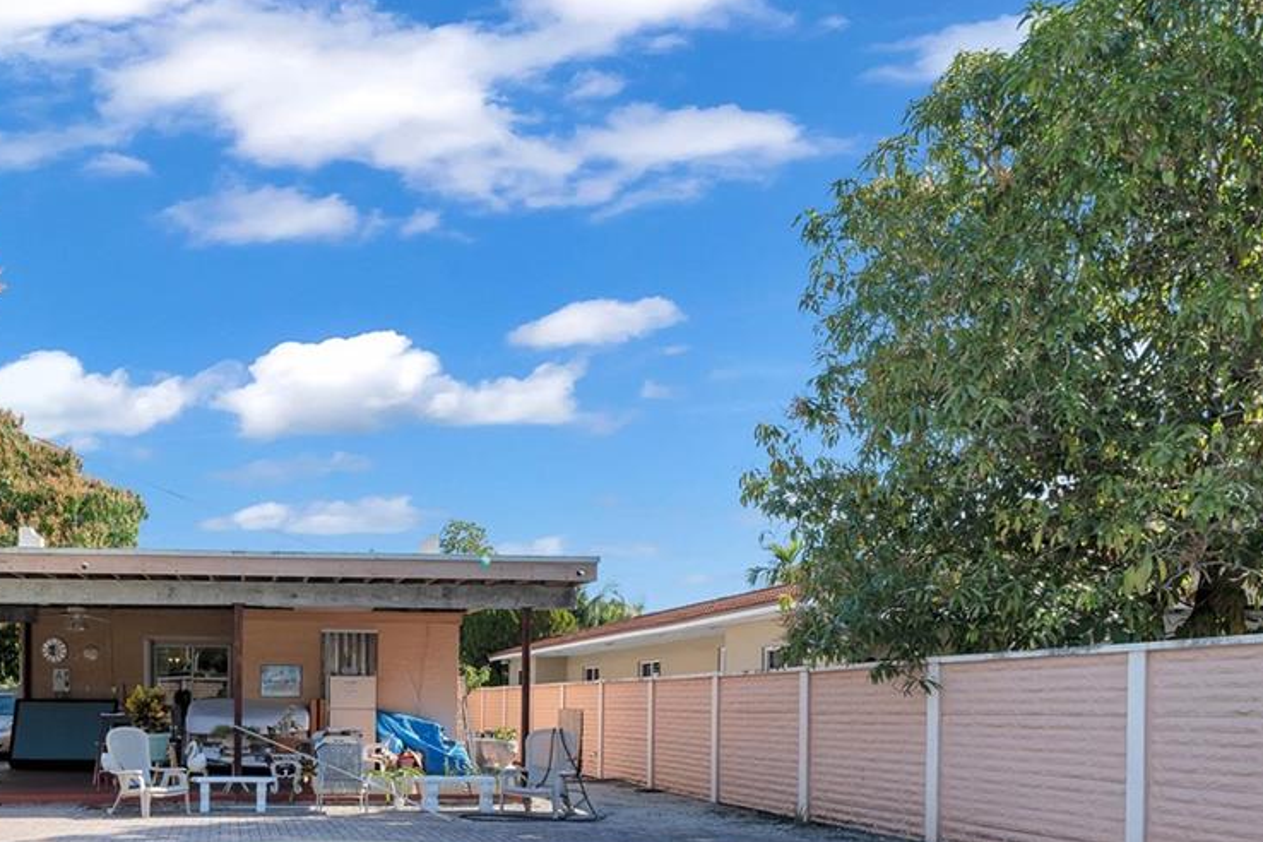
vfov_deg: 45.6
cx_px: 276
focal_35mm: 26
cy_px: 734
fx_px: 912
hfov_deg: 64.1
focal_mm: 12
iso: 50
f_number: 11
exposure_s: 1/50
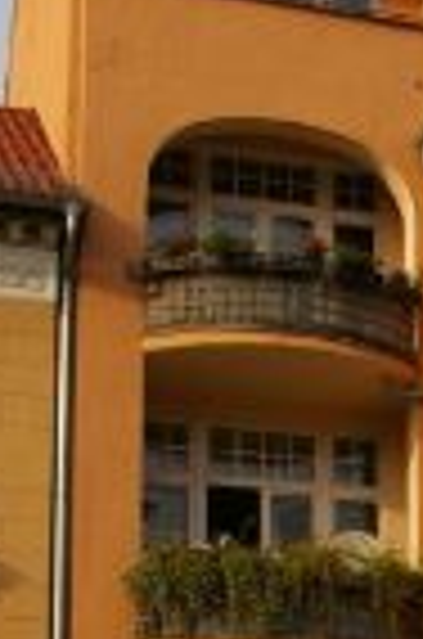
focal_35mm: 127
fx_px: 2249
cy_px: 810
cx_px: 794
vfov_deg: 15.5
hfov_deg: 10.1
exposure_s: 1/180
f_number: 9.5
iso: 200
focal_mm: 20
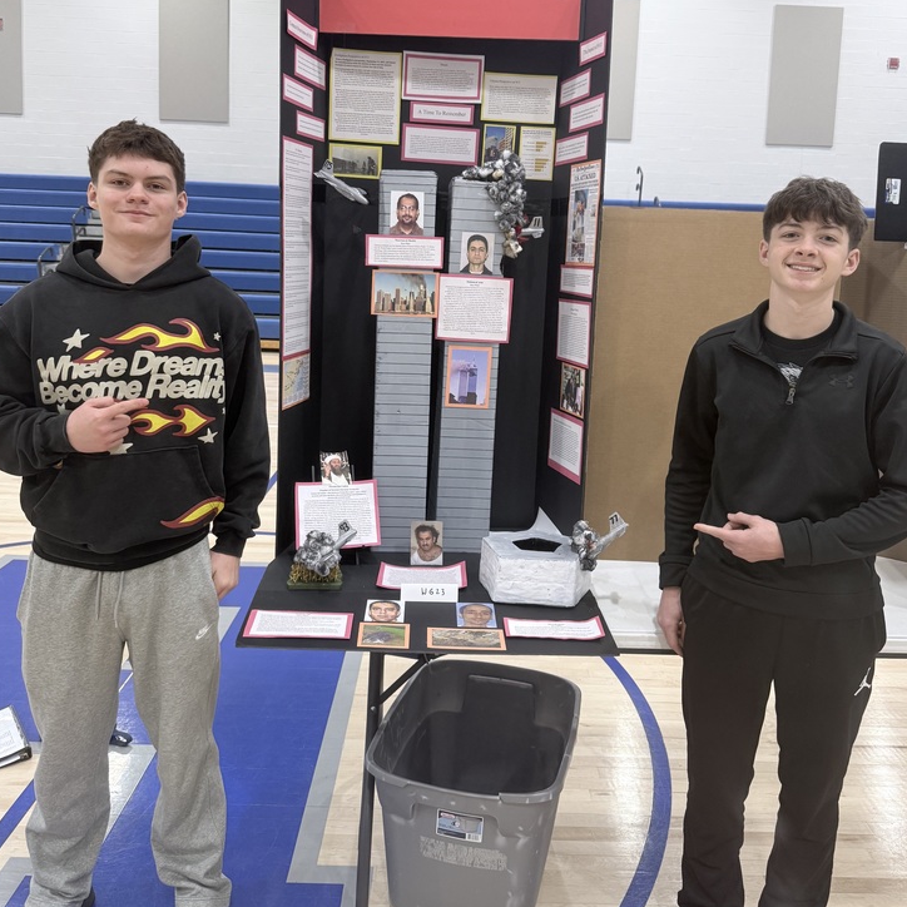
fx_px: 889
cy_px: 357
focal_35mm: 30
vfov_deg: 53.6
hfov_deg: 54.0
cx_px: 467
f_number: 1.78
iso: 200
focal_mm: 6.76
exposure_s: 1/107
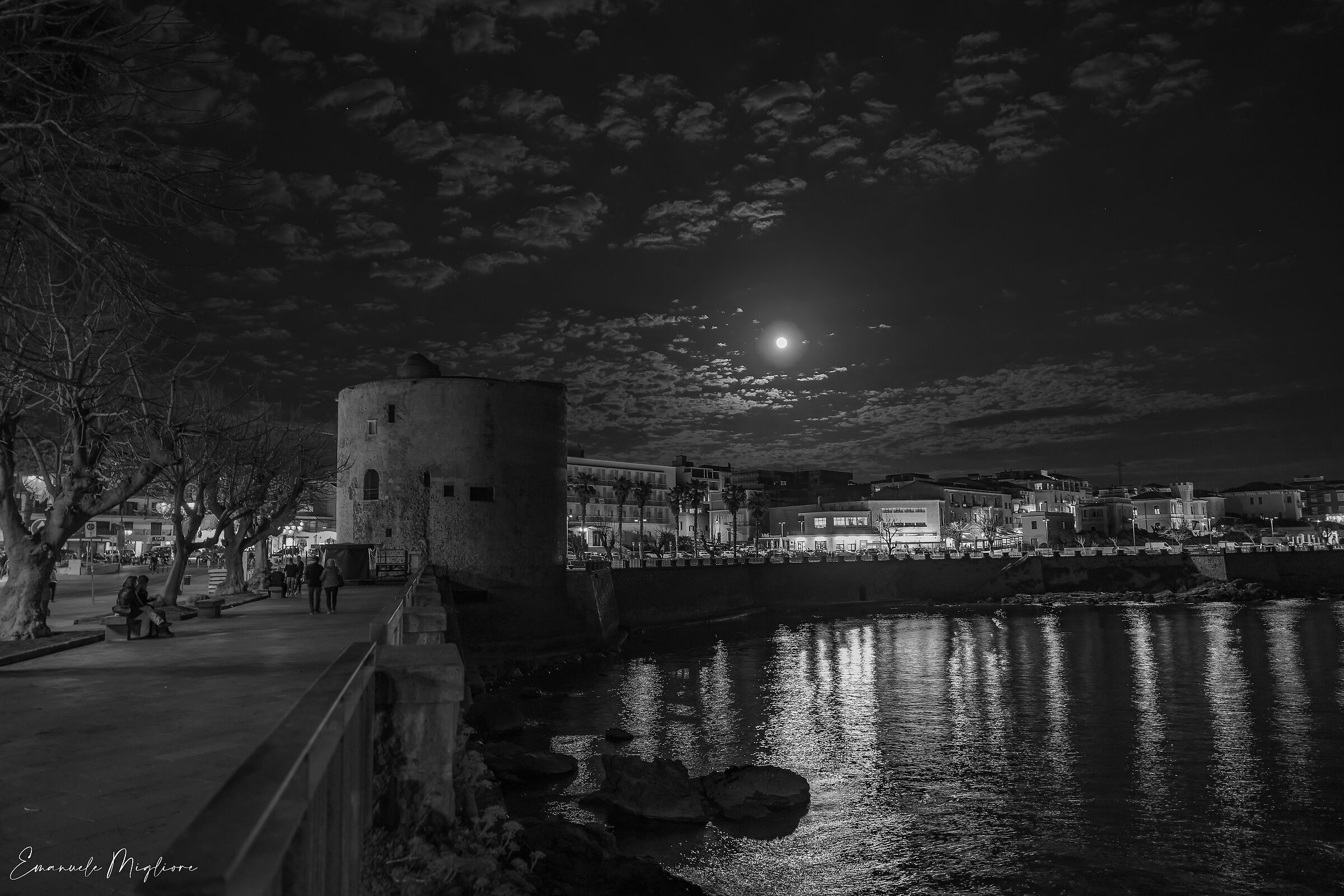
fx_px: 896
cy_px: 448
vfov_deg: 53.1
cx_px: 672
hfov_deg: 73.7
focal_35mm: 24
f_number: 2.8
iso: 250
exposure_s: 1/2
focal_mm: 24
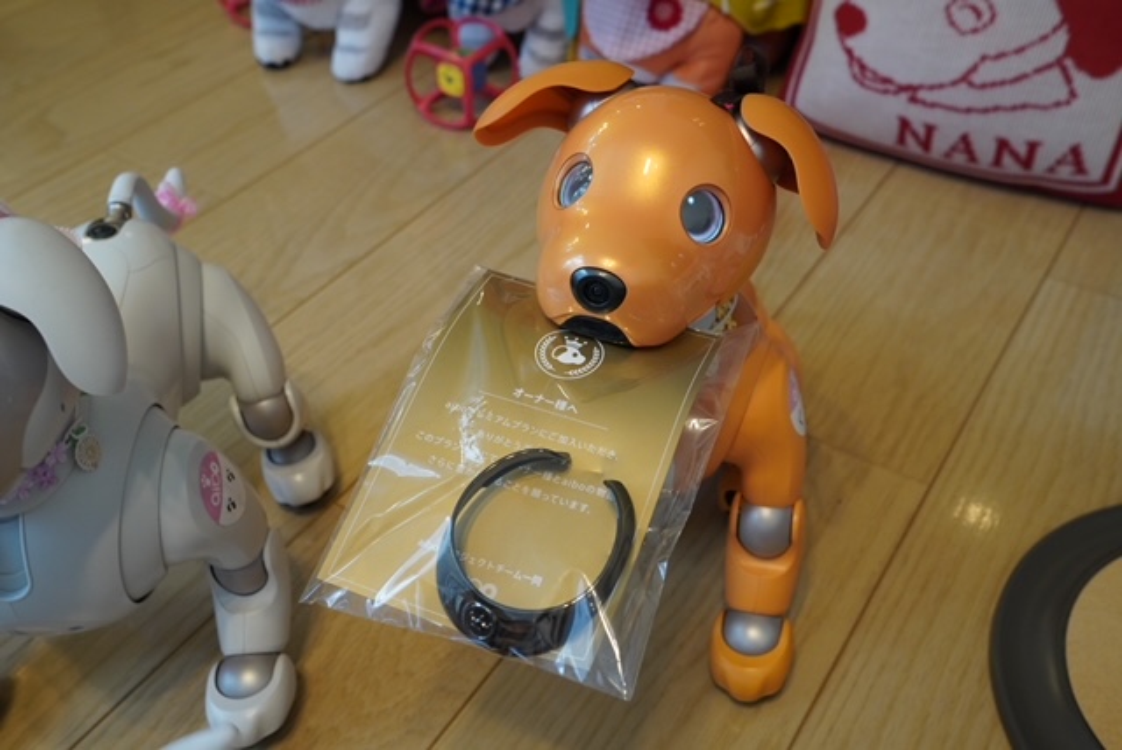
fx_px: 1123
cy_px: 375
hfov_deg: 53.1
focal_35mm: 36
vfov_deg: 36.9
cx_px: 561
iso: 1250
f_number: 5
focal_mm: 24
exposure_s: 1/40
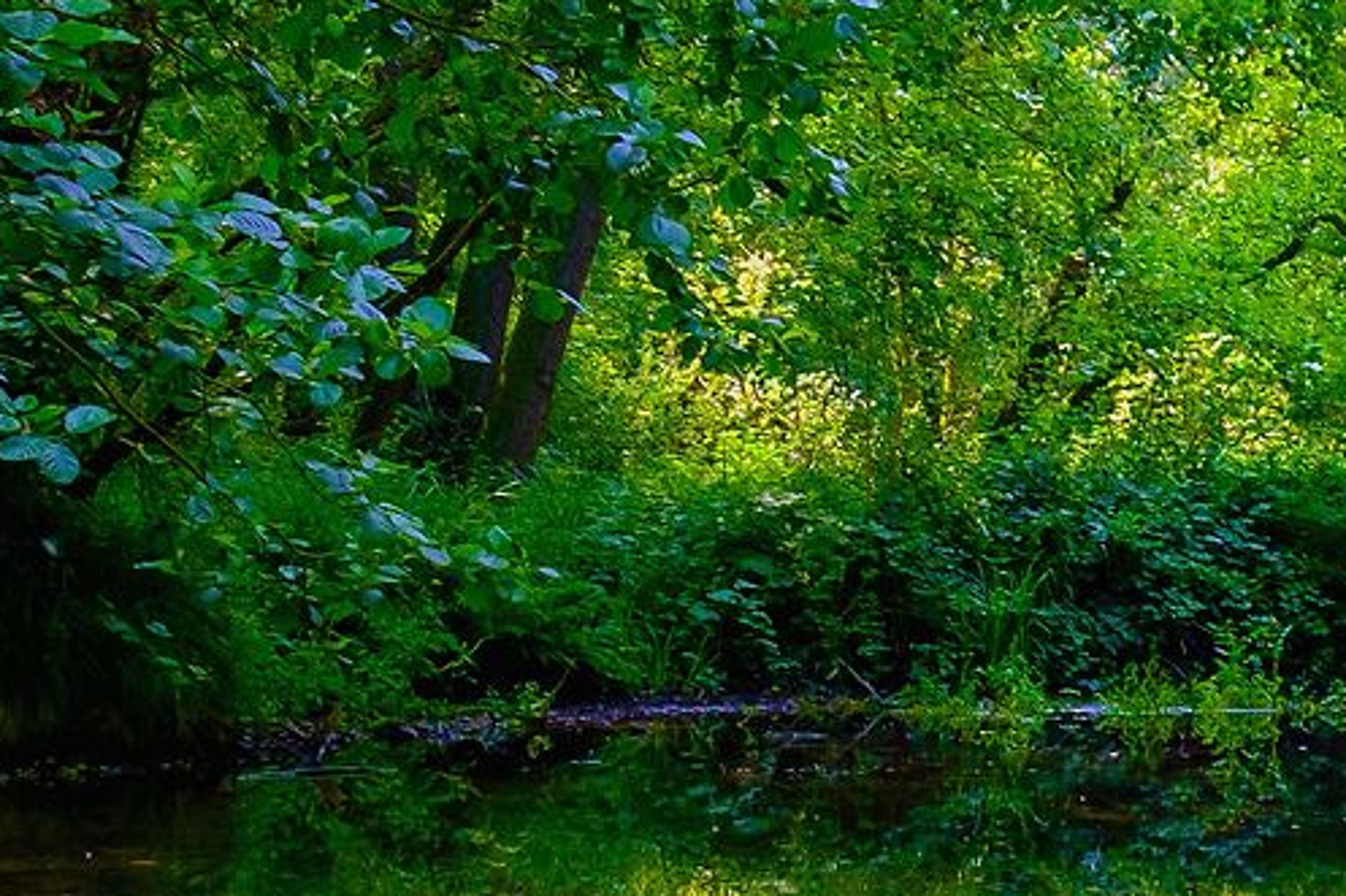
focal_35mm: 87
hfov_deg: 22.9
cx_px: 1162
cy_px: 677
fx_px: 3252
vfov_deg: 15.6
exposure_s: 1/40
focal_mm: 12
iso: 160
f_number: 5.6
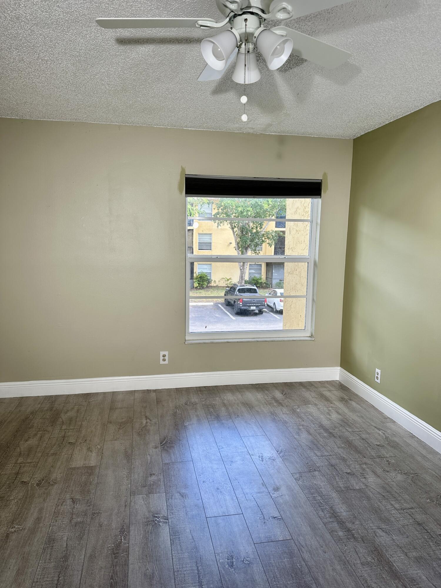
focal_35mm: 24
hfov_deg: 56.8
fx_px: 408
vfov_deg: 71.6
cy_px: 294
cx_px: 220
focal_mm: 6.86
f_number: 1.78
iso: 64
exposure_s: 1/120
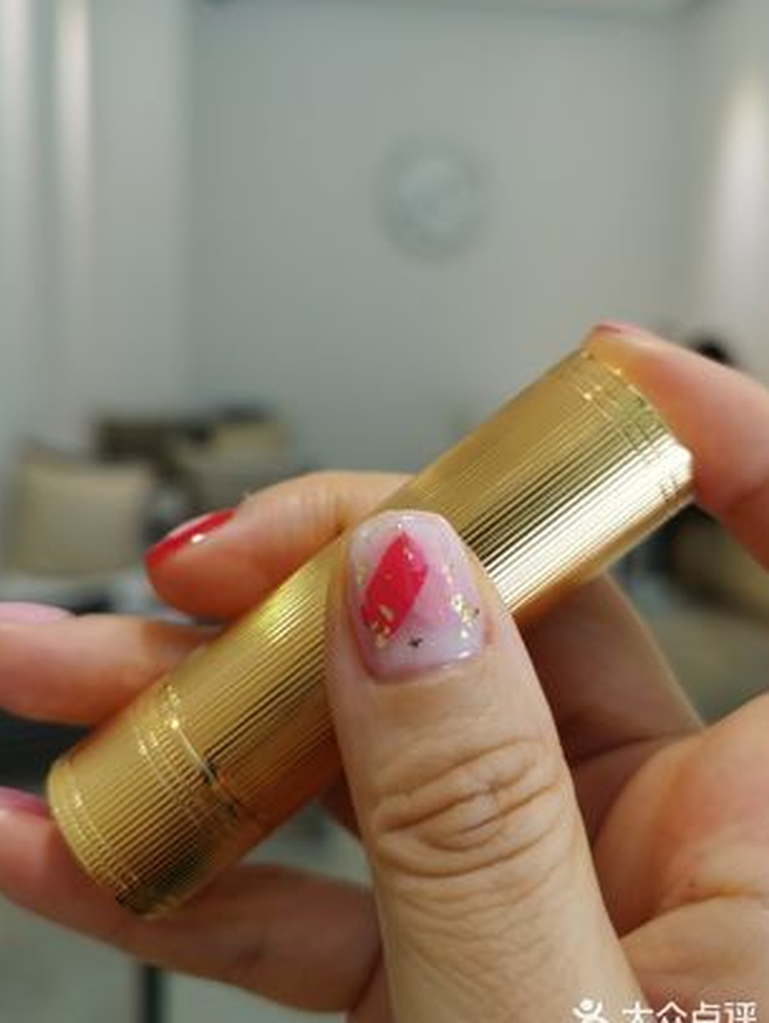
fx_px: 917
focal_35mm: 31
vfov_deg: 58.3
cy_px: 486
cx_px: 356
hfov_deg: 45.5
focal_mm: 5.58
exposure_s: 1/100
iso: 125
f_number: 1.8
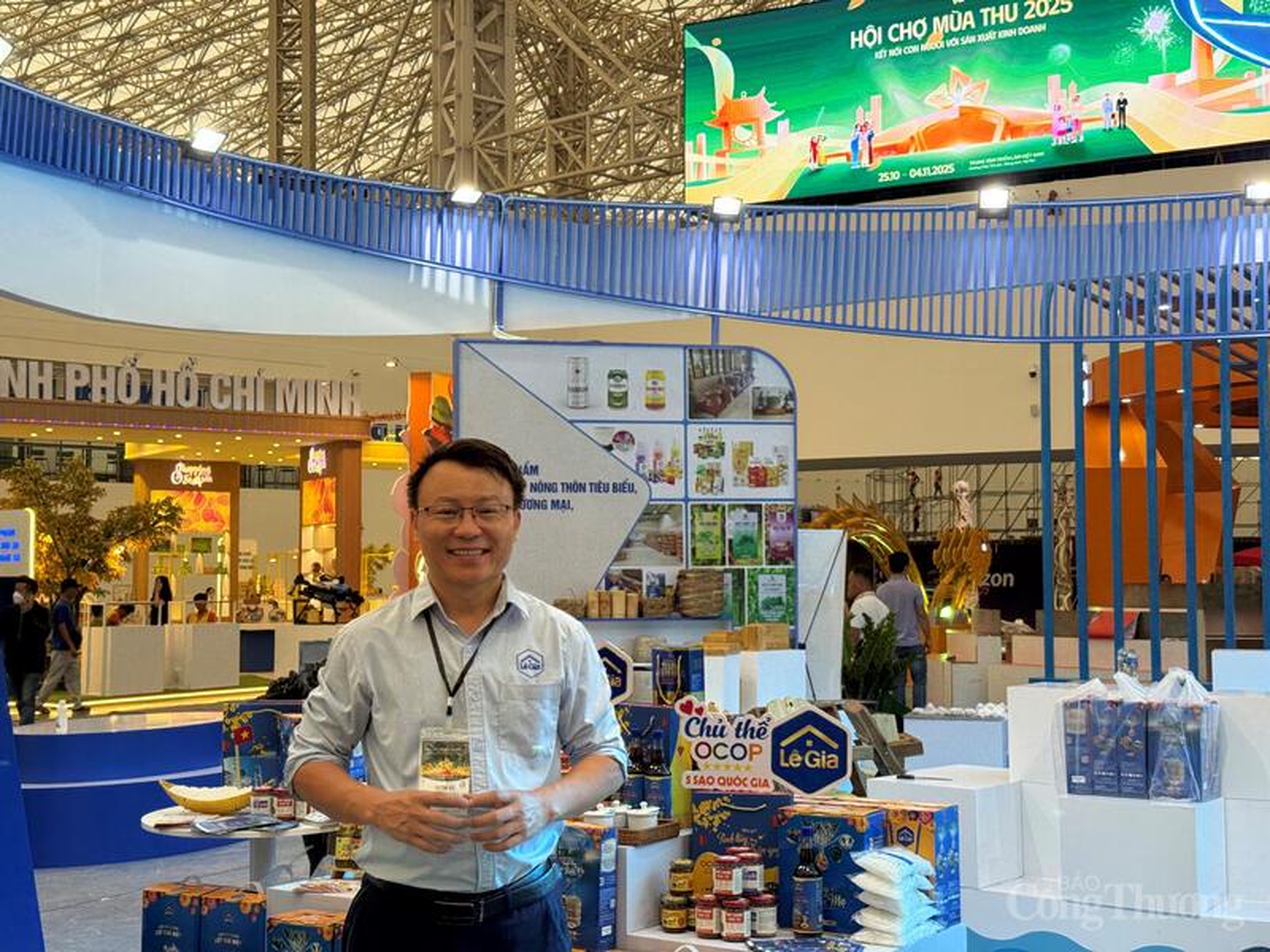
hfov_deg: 39.7
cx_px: 635
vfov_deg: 30.3
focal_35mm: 48
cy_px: 476
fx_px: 1761
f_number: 1.78
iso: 64
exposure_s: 1/100
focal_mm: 6.76
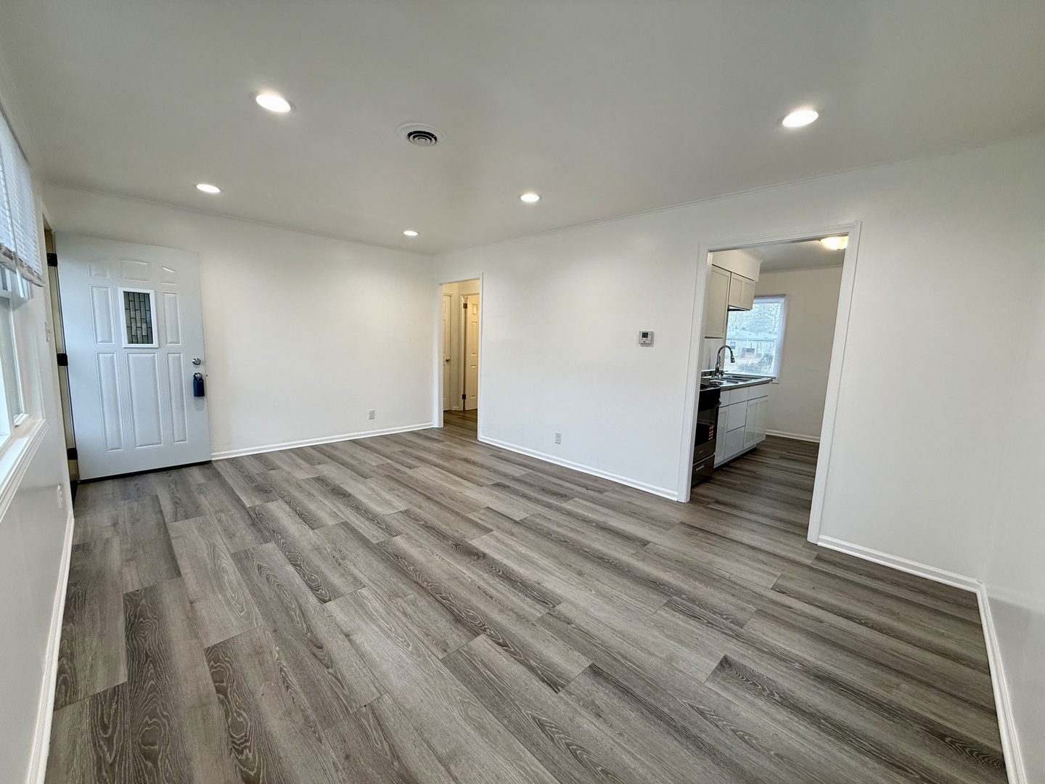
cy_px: 392
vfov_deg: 85.7
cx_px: 522
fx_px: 423
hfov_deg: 102.1
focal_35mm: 14
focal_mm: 2.22
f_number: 2.2
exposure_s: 1/120
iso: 100
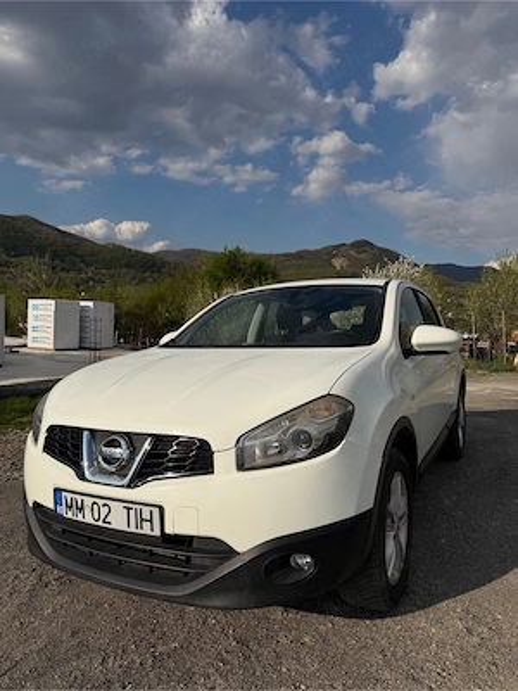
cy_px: 346
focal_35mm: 24
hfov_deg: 56.8
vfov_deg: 71.6
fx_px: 479
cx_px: 259
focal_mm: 6.76
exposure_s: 1/11905
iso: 80
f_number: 1.78
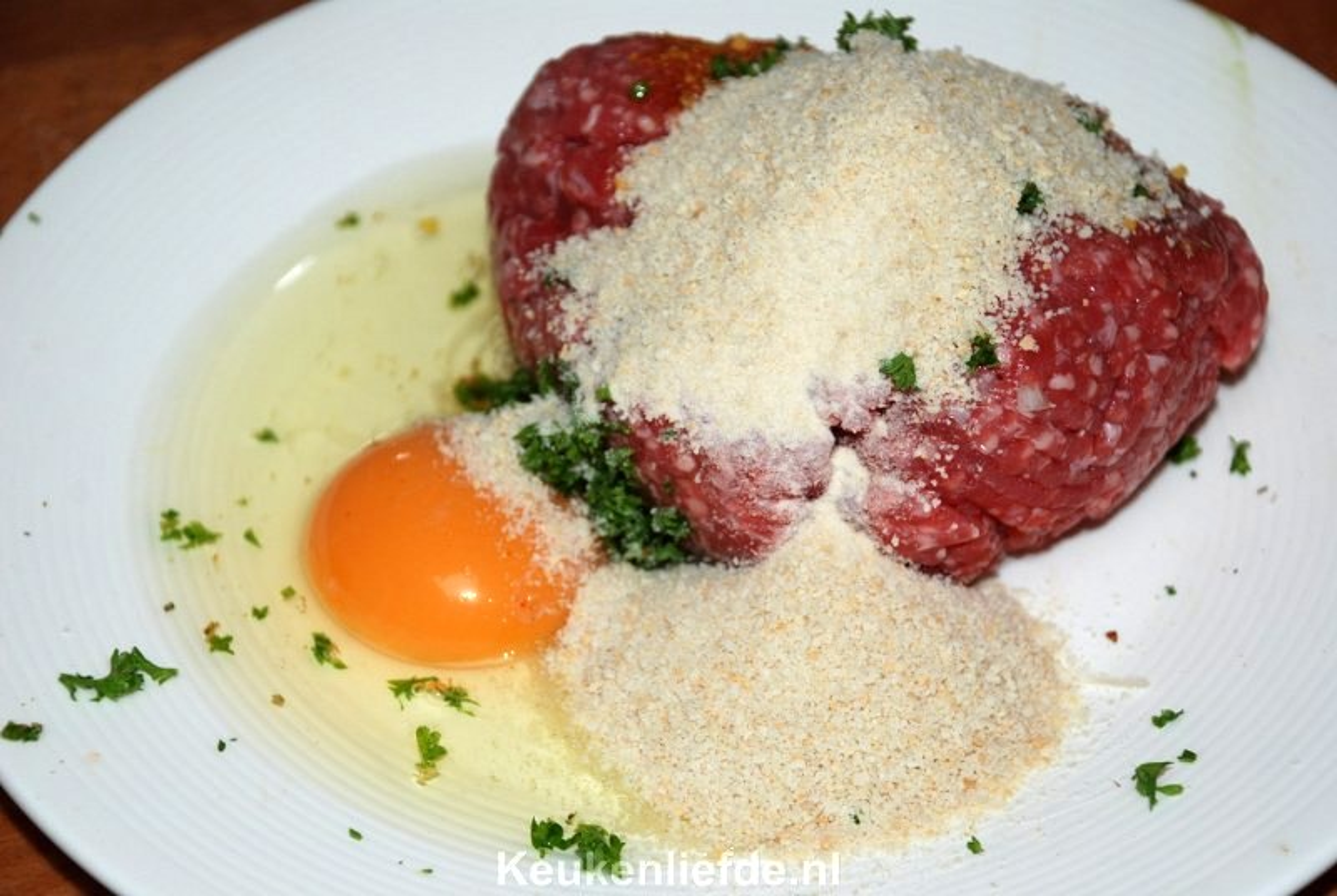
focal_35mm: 120
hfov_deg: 17.0
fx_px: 4463
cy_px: 448
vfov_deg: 11.5
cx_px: 668
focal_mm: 80
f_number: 5.6
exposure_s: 1/60
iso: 160
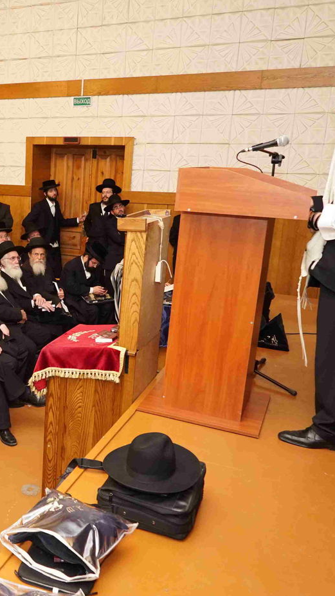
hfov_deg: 28.6
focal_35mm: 38
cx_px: -22
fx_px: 600
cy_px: 299
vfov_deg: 52.8
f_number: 4
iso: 3200
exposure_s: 1/160
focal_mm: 24
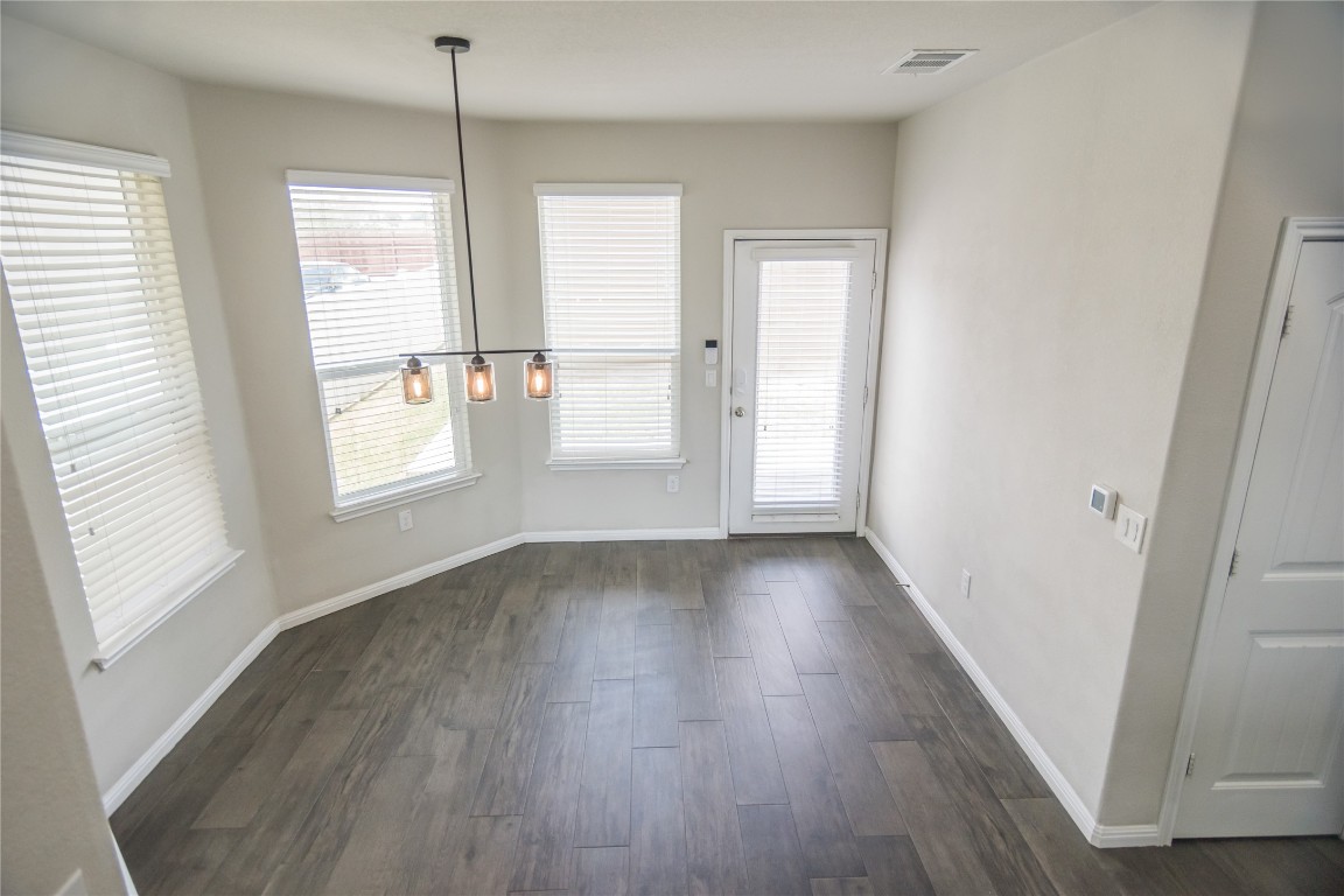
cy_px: 448
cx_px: 672
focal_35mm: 18
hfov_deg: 90.0
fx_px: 672
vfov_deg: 67.4
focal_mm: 12
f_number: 4
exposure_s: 1/250
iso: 450
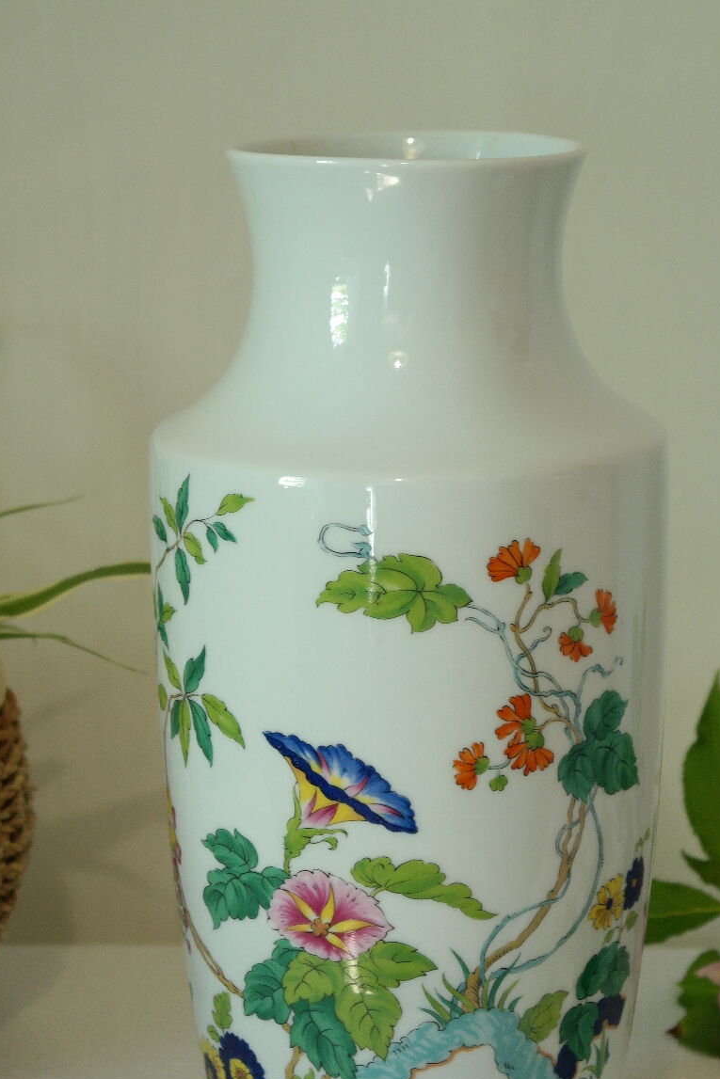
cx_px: 401
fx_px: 3479
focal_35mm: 116
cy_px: 542
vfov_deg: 17.6
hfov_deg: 11.8
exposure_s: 1/25
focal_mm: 50
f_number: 5.6
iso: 400
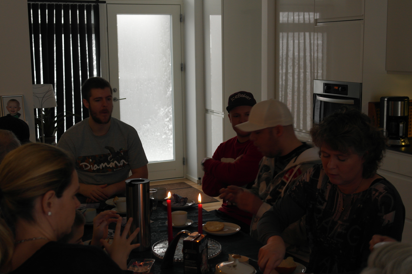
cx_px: 206
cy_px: 137
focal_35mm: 53
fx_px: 607
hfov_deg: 37.5
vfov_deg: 25.5
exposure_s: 1/30
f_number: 4.5
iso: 400
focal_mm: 35
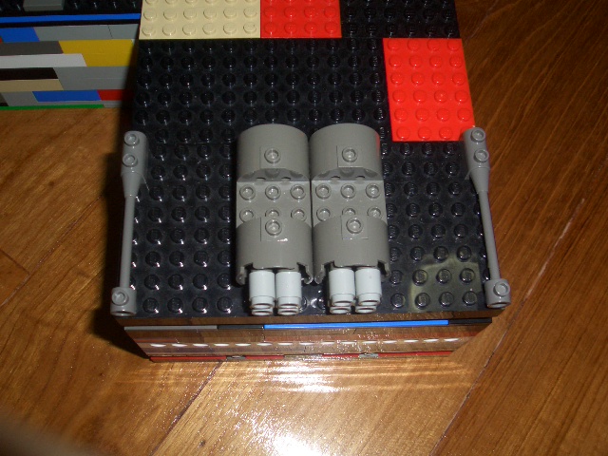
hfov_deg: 51.4
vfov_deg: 39.7
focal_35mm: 36
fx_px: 632
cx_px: 304
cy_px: 228
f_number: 4
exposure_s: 1/40
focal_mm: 4.8
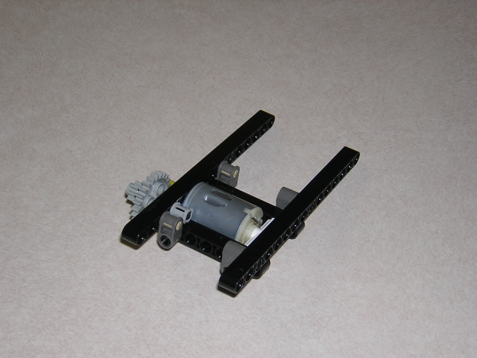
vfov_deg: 19.9
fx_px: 1020
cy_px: 179
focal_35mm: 74
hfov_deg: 26.3
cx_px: 238
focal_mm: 9.6
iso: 100
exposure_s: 1/60.1
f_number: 3.8
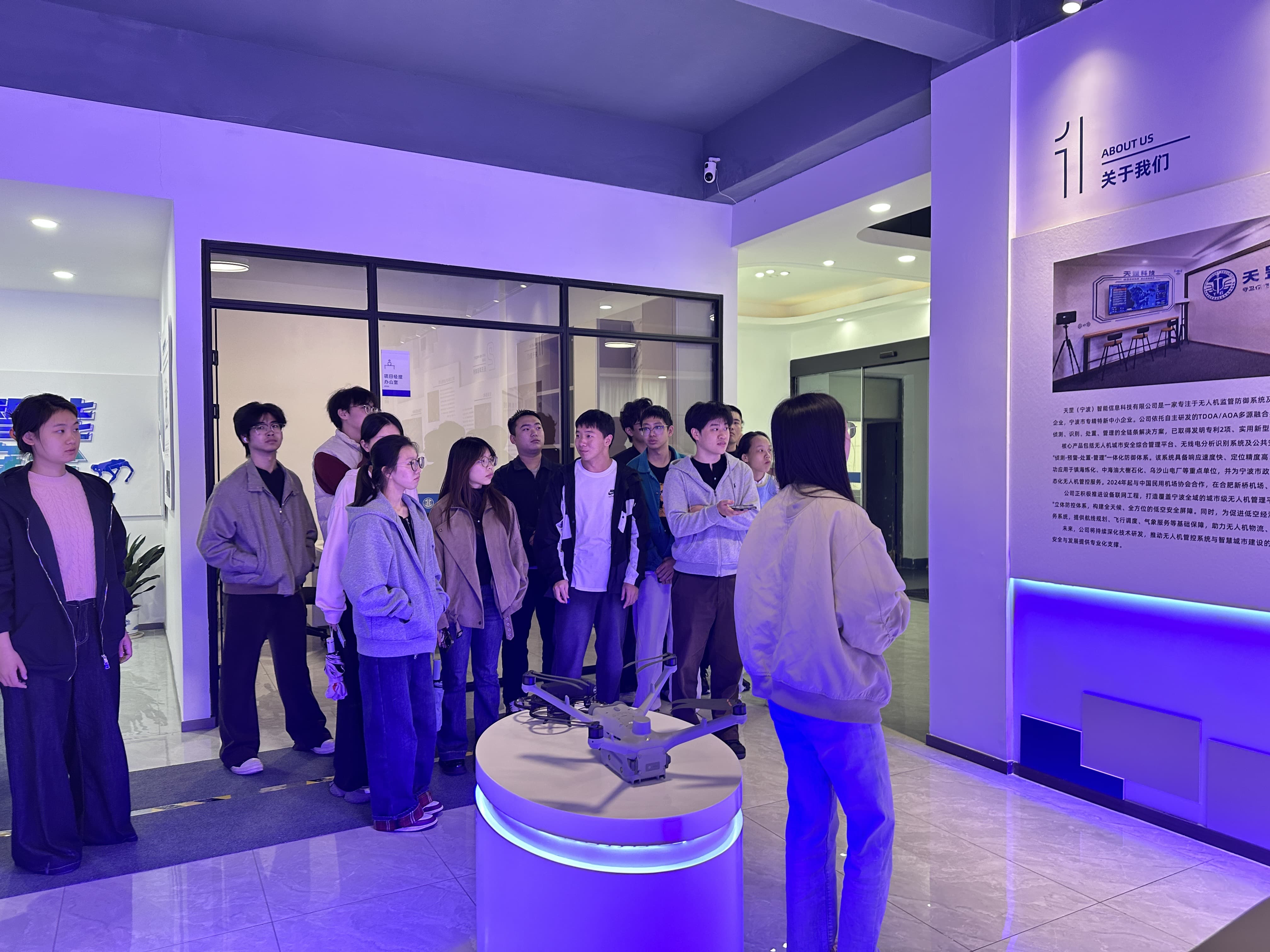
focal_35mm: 24
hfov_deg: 71.6
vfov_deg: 56.8
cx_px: 635
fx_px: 881
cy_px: 476
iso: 160
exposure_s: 1/50
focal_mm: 6.86
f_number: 1.78
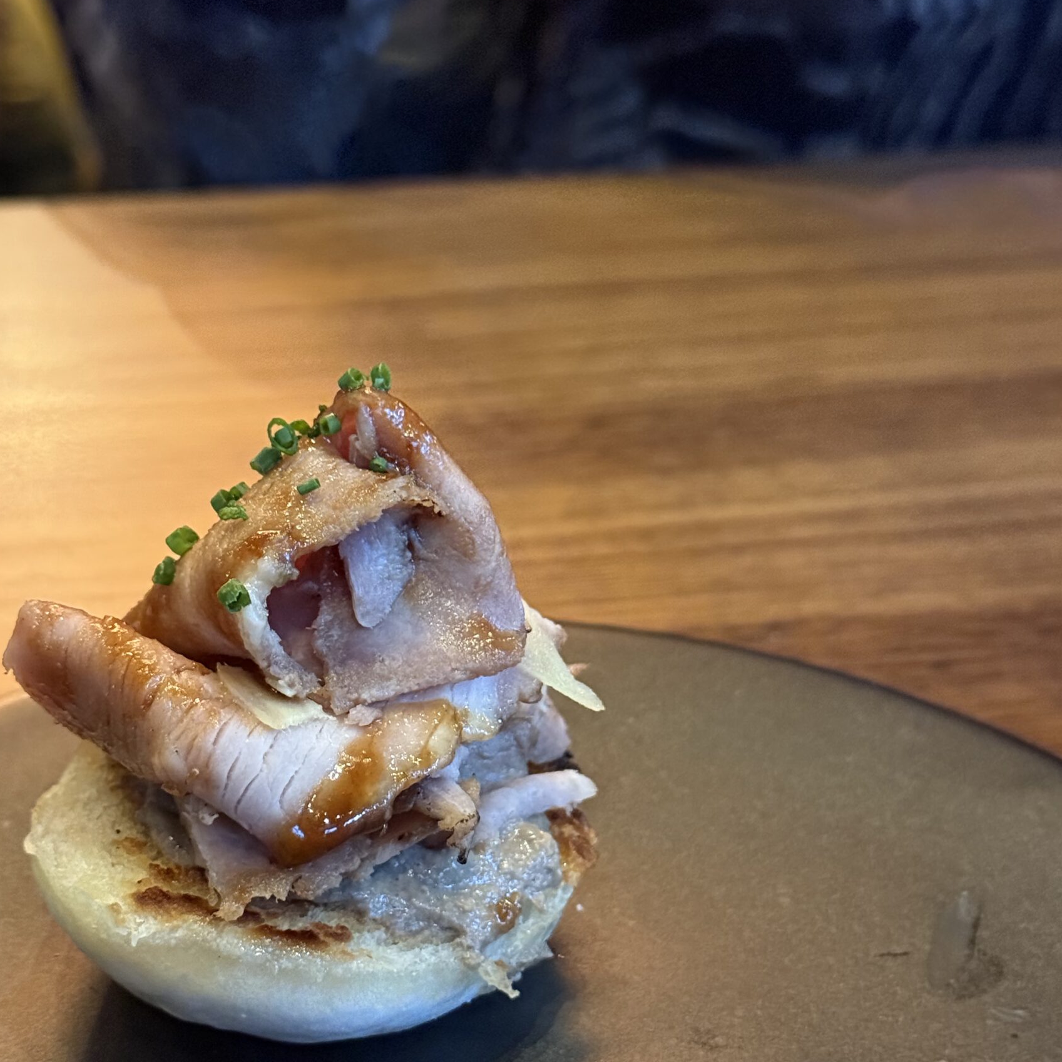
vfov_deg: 26.8
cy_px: 661
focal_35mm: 64
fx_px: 2221
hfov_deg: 26.9
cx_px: 472
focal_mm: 6.76
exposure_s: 1/30
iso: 640
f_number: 1.78
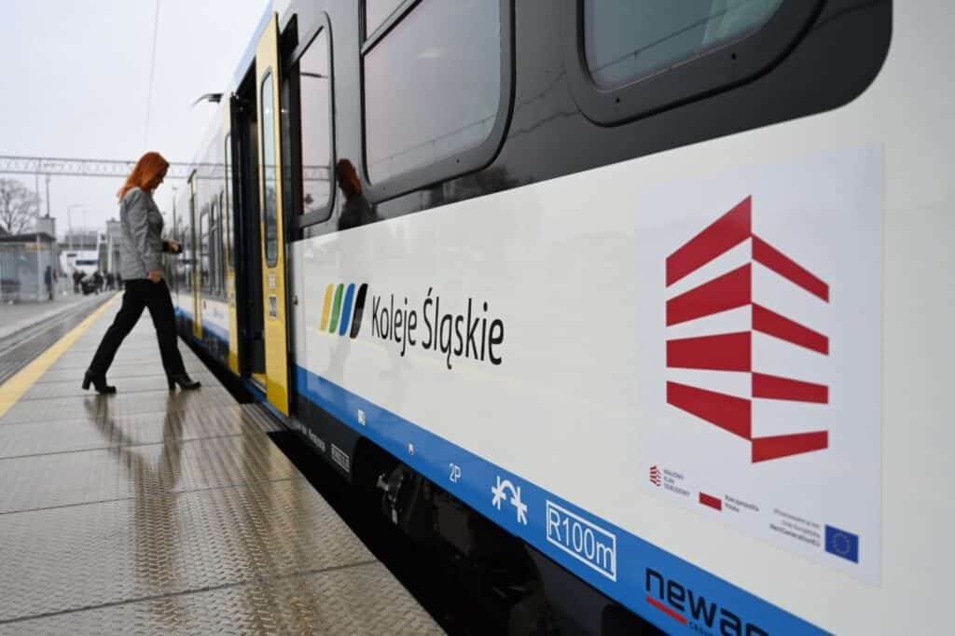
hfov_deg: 62.8
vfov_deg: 44.2
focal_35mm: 30
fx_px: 782
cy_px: 318
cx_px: 478
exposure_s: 1/2000
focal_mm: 29.5
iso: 800
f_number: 3.5
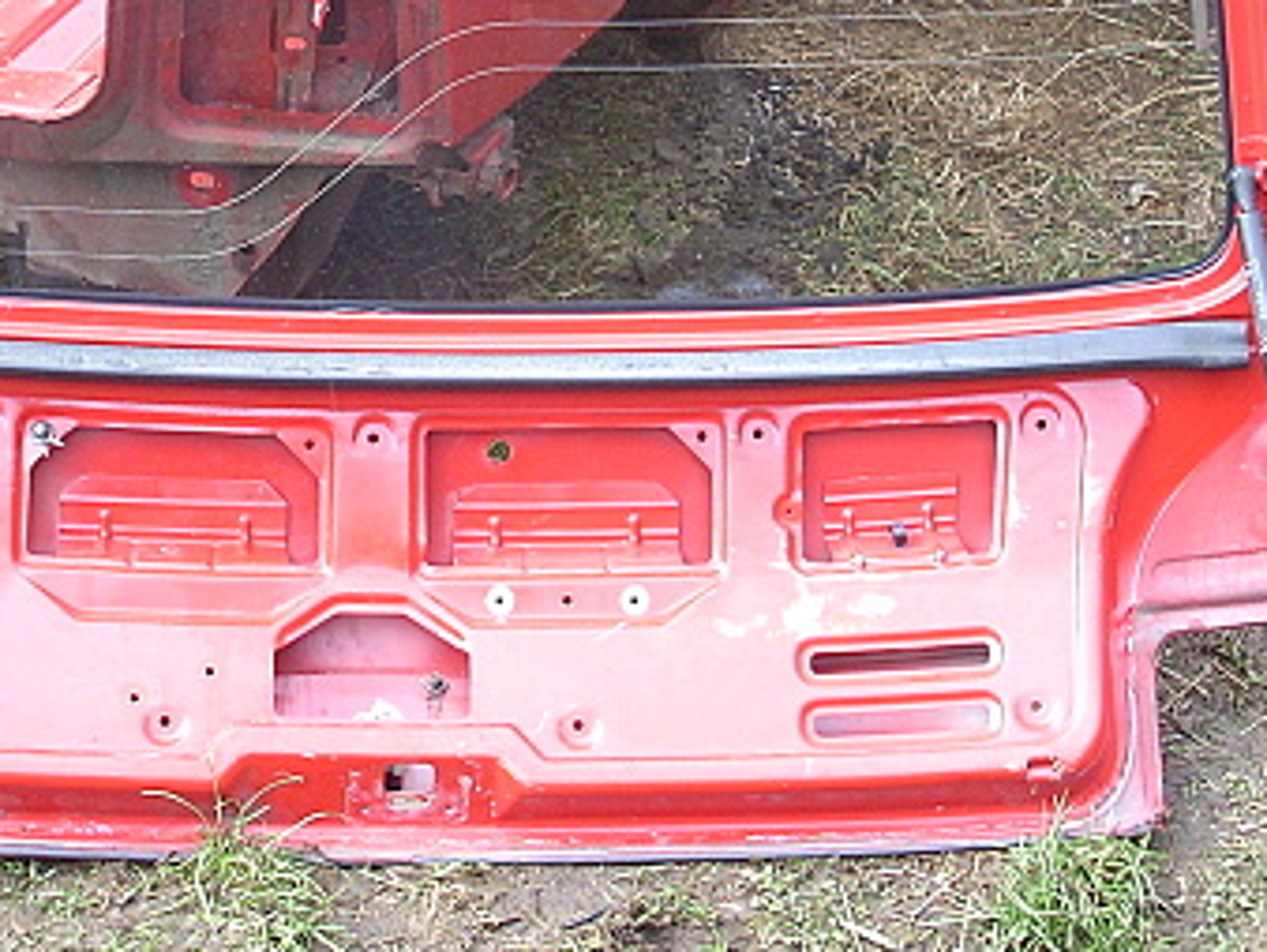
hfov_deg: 23.2
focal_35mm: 84
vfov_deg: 17.4
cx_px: 431
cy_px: 187
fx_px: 3077
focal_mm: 6.2
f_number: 2.8
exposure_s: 1/115
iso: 64
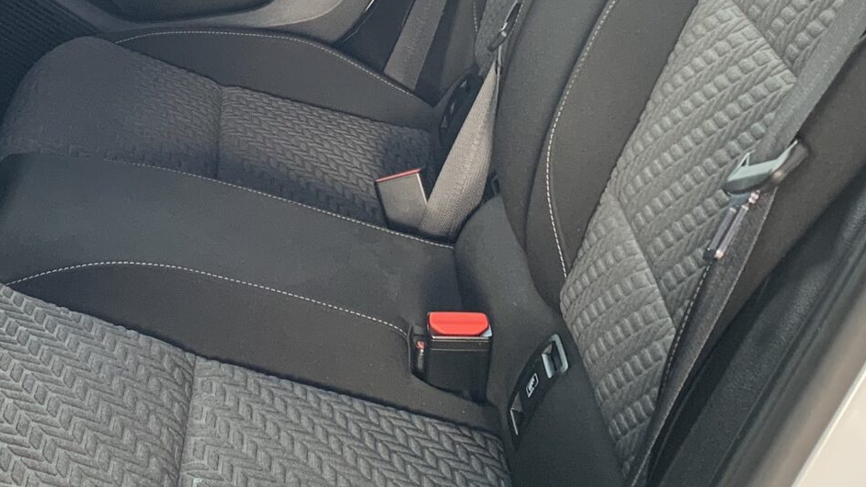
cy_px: -28
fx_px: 1768
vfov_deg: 15.3
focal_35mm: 77
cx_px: 263
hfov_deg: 27.3
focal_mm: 4.25
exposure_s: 1/97
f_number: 1.8
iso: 100
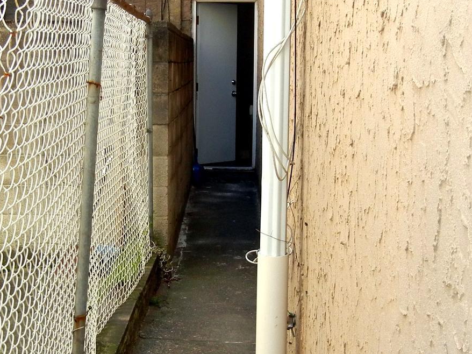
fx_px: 954
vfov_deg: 21.0
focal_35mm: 70
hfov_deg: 27.7
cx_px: 184
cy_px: 220
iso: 160
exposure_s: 1/227
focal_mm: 5.4
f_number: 3.5
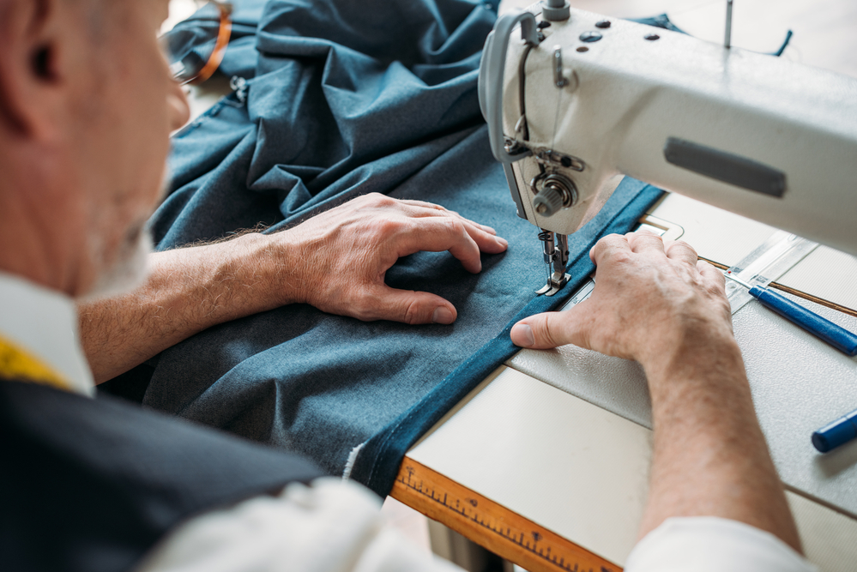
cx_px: 428
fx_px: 1191
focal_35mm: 50
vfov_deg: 27.0
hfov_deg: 39.6
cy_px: 286
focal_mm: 50
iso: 160
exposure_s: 1/250
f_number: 3.5
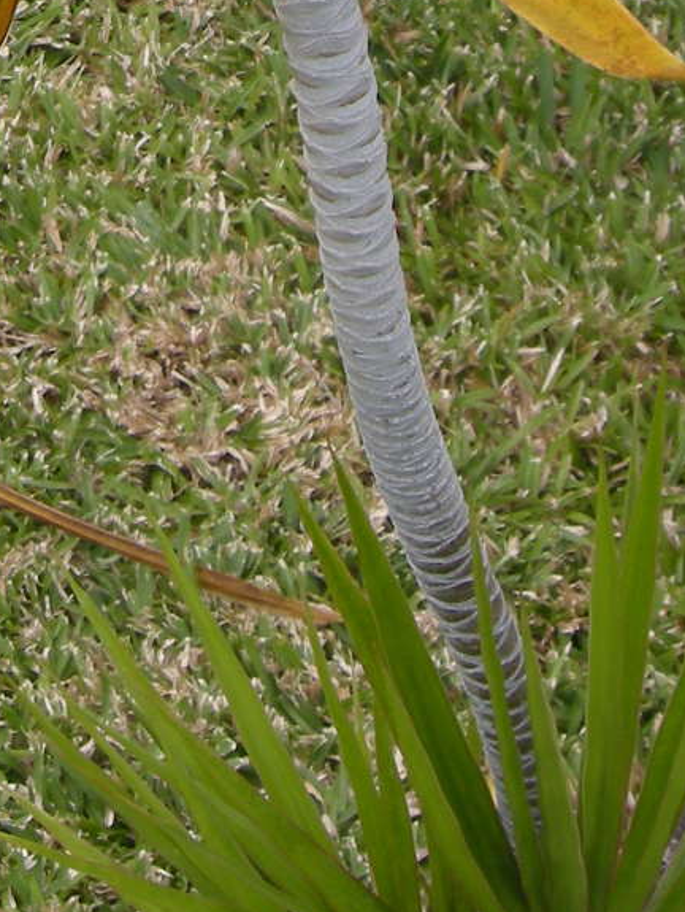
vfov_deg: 12.4
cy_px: -706
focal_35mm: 146
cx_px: -87
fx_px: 3848
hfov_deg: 10.0
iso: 64
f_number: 3.8
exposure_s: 1/126
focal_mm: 7.5
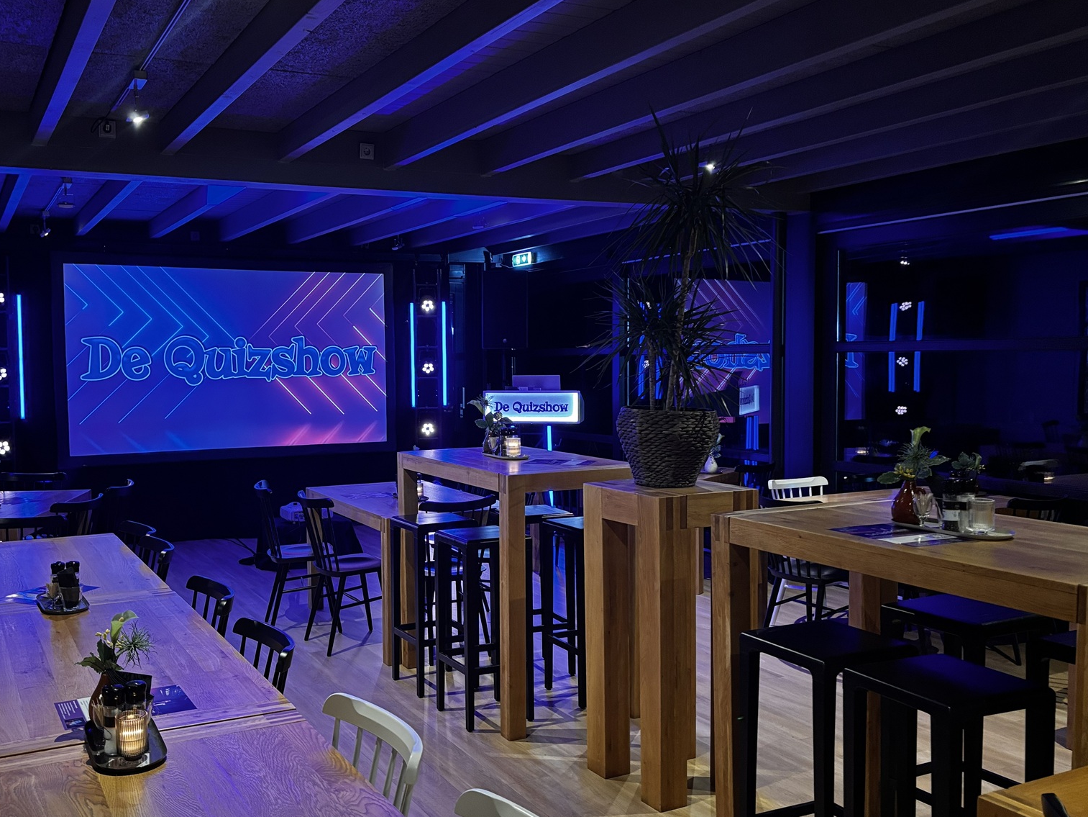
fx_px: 1037
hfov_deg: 55.0
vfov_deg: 43.0
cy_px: 412
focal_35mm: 33
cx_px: 438
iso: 400
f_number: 1.6
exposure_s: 1/33
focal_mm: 5.96
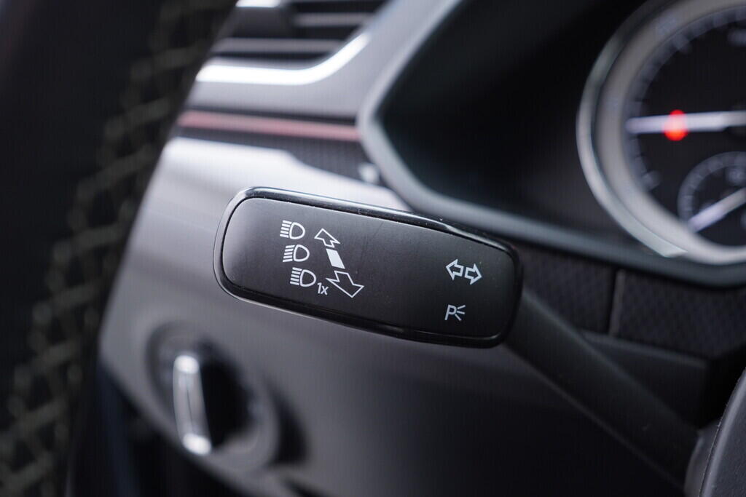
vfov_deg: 36.9
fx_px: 746
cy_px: 248
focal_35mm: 36
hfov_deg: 53.1
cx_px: 373
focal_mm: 24
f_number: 2.8
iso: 320
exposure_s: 1/40
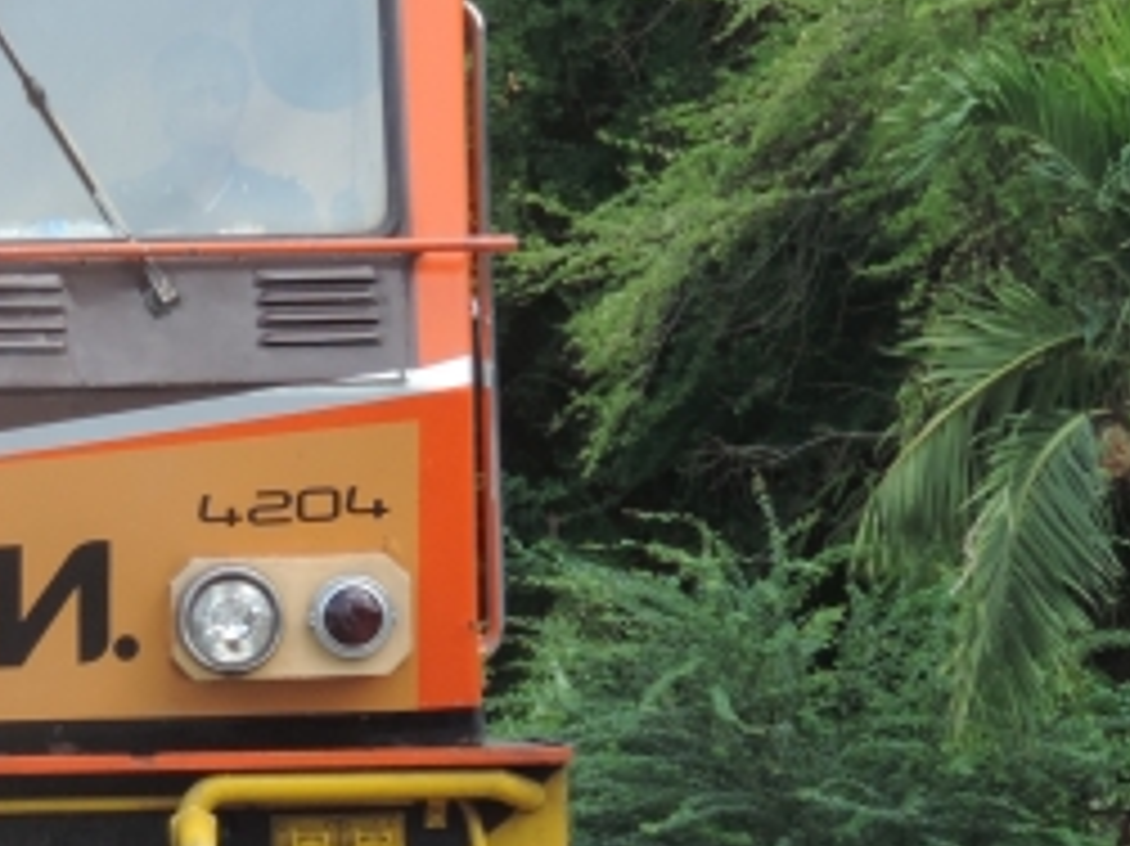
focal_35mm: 589
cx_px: -176
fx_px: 19218
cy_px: 657
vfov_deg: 2.5
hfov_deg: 3.4
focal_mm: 33
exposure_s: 1/125
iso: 80
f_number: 4.6
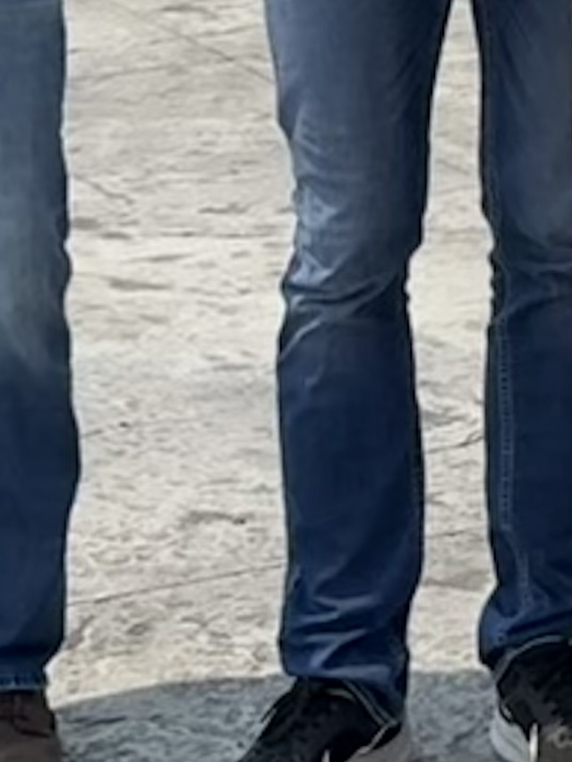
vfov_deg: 11.7
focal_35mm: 161
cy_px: -388
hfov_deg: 8.8
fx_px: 3545
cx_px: 1044
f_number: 1.78
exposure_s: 1/6711
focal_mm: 6.76
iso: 80
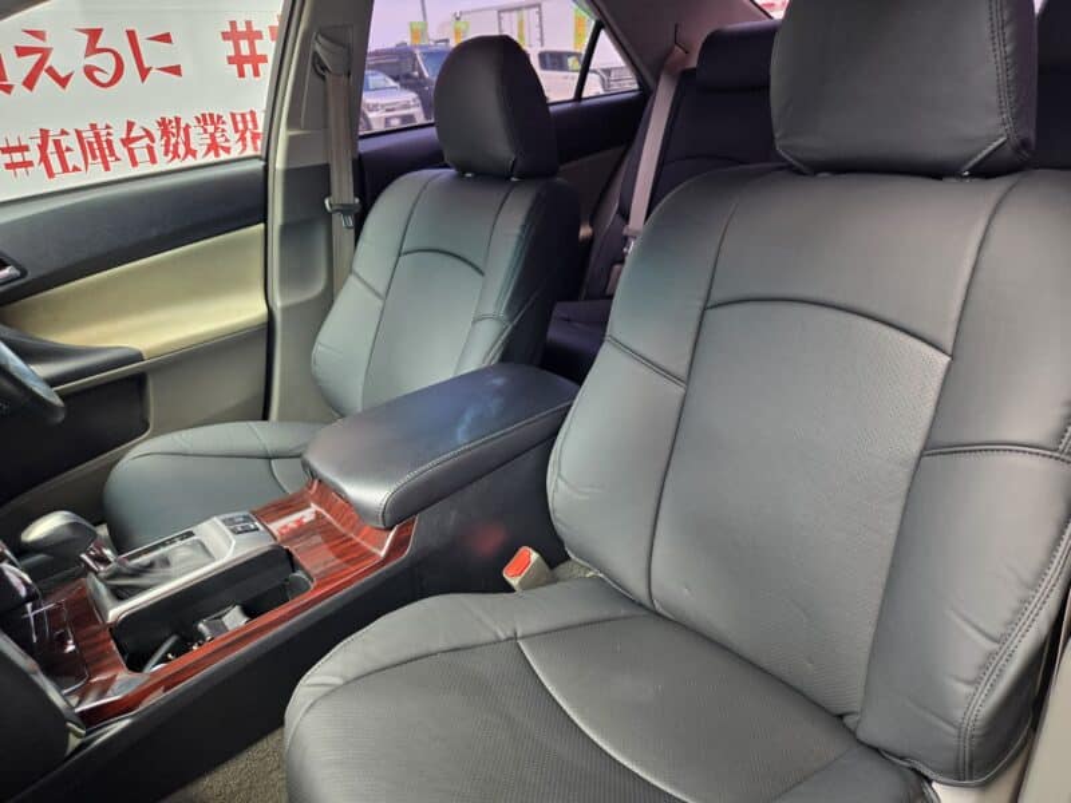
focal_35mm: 23
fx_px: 712
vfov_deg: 58.9
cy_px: 402
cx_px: 536
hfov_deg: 73.9
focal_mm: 5.4
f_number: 1.8
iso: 100
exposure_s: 1/180
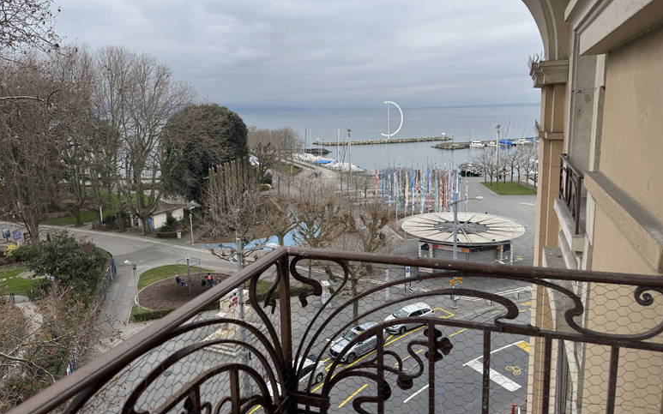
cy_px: 190
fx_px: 470
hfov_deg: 70.4
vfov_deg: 47.5
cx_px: 335
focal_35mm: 26
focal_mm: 6.76
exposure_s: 1/912
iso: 80
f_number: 1.78
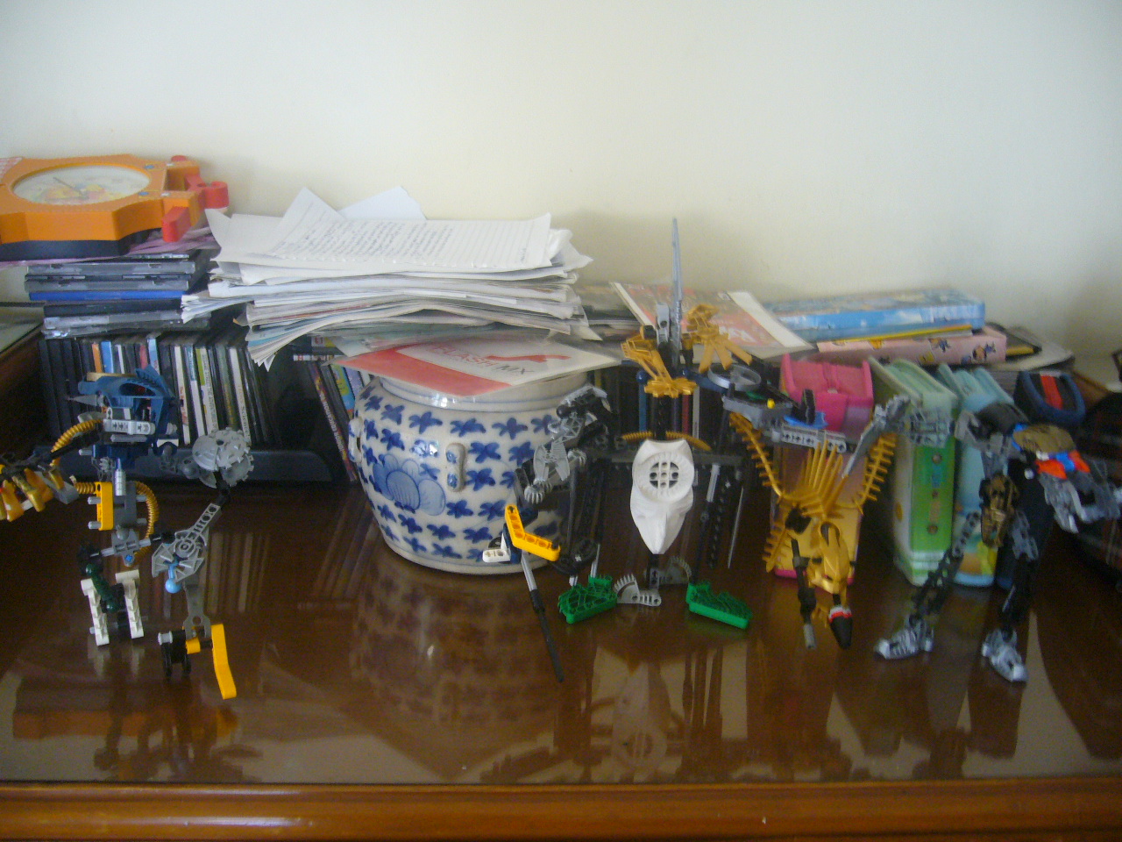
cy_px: 421
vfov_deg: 40.7
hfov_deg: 52.6
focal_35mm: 35
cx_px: 561
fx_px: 1134
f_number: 2.8
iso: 200
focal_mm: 5.8
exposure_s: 1/8
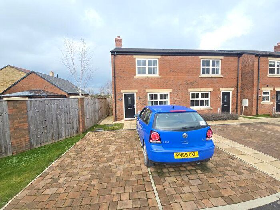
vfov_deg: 89.9
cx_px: 140
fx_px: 105
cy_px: 105
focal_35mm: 13
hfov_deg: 106.2
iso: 50
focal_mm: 2.2
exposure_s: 1/392
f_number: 2.2
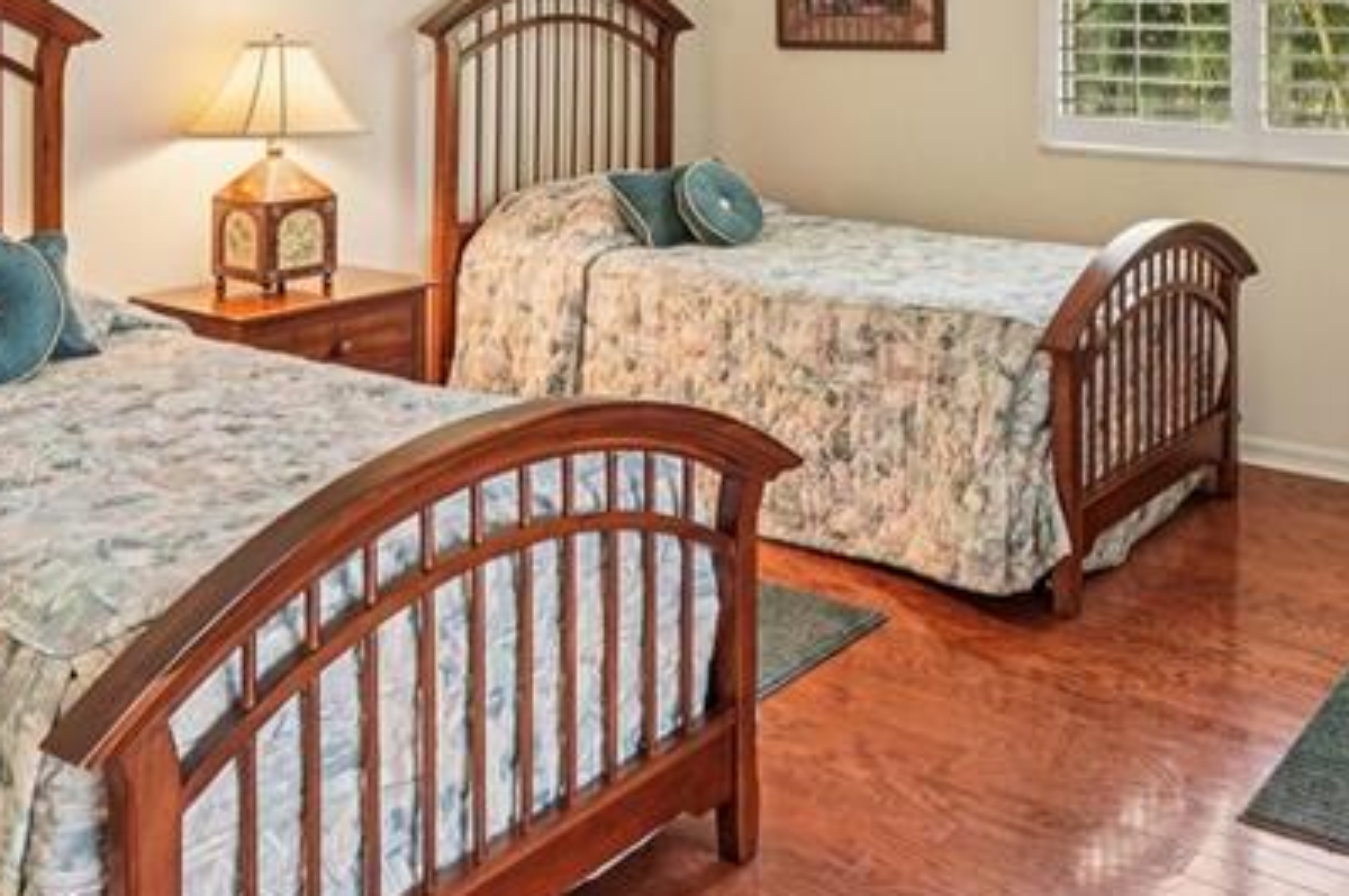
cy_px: -37
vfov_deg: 29.9
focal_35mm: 41
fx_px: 1535
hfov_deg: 47.3
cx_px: 762
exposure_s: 1/5
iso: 400
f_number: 8
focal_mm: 16
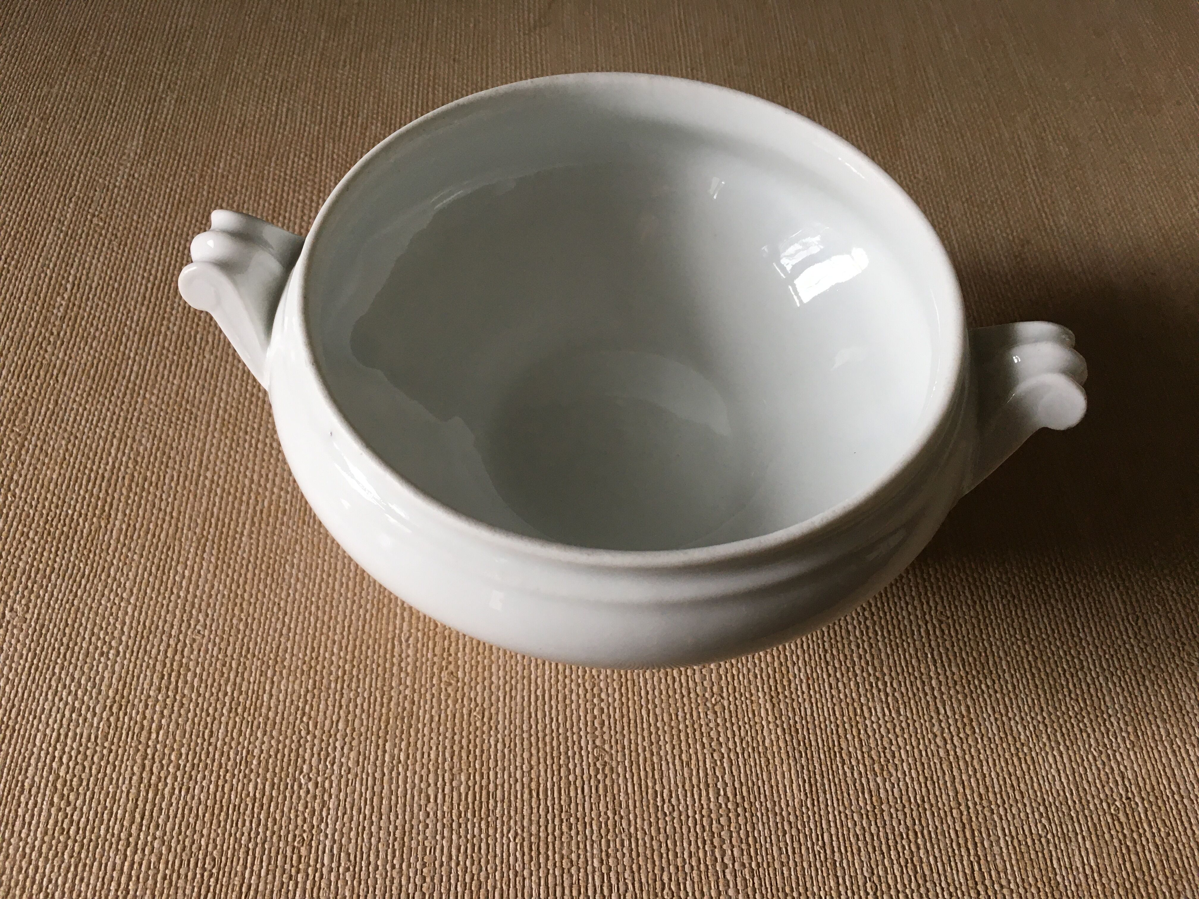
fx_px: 1004
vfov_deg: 48.2
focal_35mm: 29
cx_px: 600
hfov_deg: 61.7
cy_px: 450
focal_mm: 4.15
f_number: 2.2
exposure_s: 1/33
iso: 40
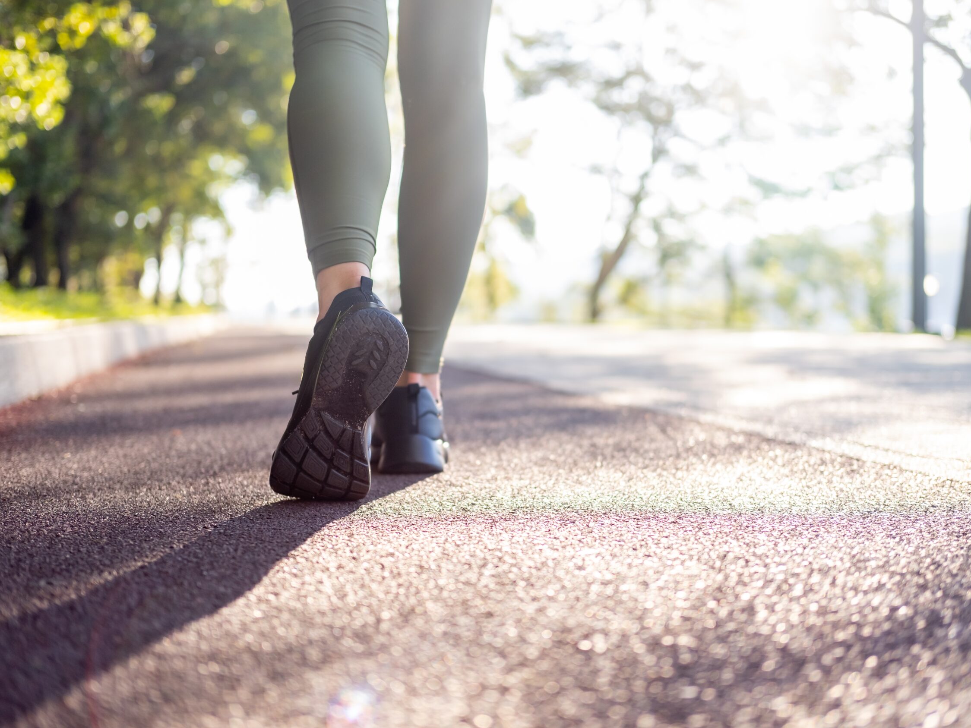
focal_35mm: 58
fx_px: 1627
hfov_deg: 33.2
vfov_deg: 25.2
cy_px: 361
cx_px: 518
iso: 200
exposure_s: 1/500
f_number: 2
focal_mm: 35
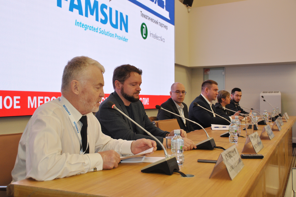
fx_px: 320
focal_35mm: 39
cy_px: 98
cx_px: 148
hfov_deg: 49.6
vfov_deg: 34.1
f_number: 4
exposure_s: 1/125
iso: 560
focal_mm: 26
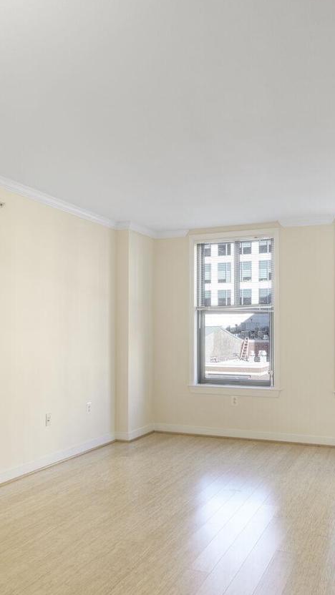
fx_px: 458
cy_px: 323
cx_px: 195
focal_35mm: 29
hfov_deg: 40.1
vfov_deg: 66.0
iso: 200
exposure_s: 1/13
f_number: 8
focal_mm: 16
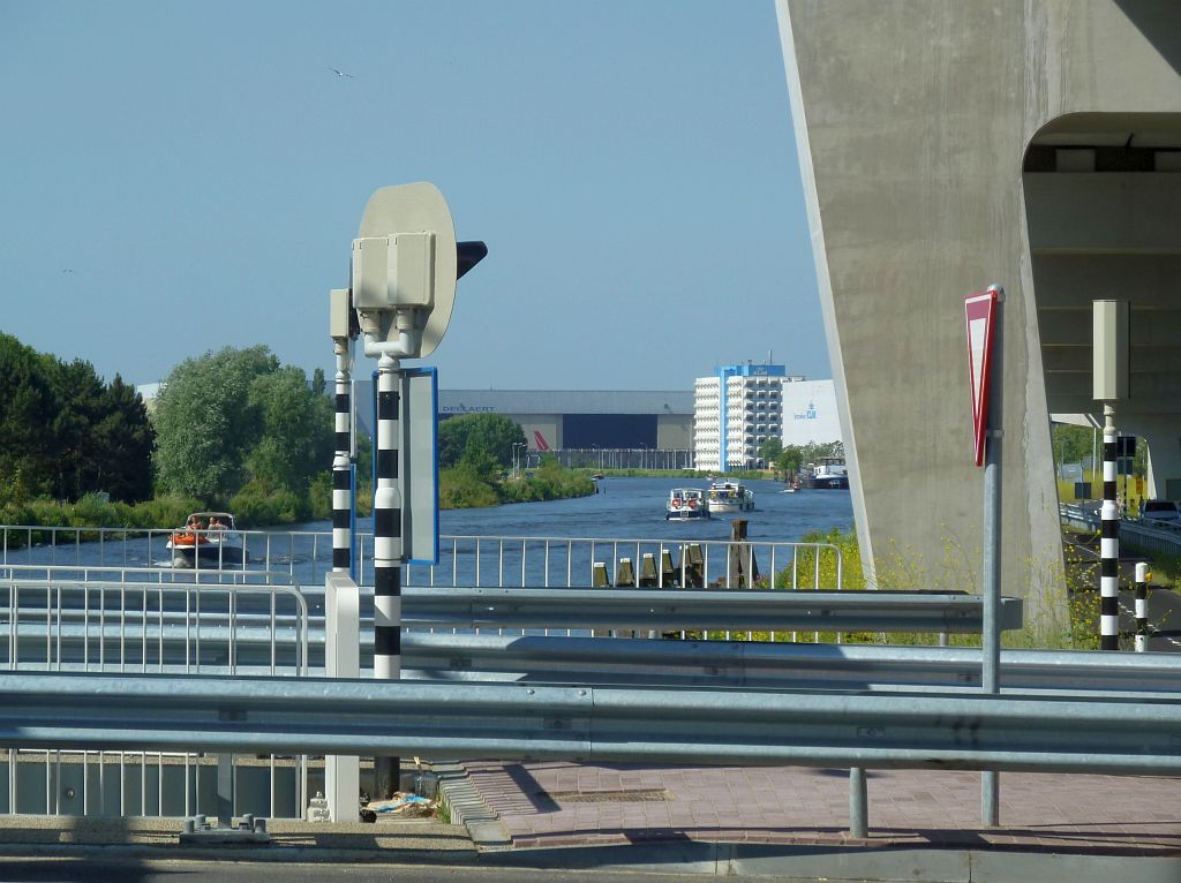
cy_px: 442
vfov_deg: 11.6
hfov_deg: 15.4
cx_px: 590
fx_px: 4363
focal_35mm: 128
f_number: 5
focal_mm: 21
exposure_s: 1/500
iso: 80
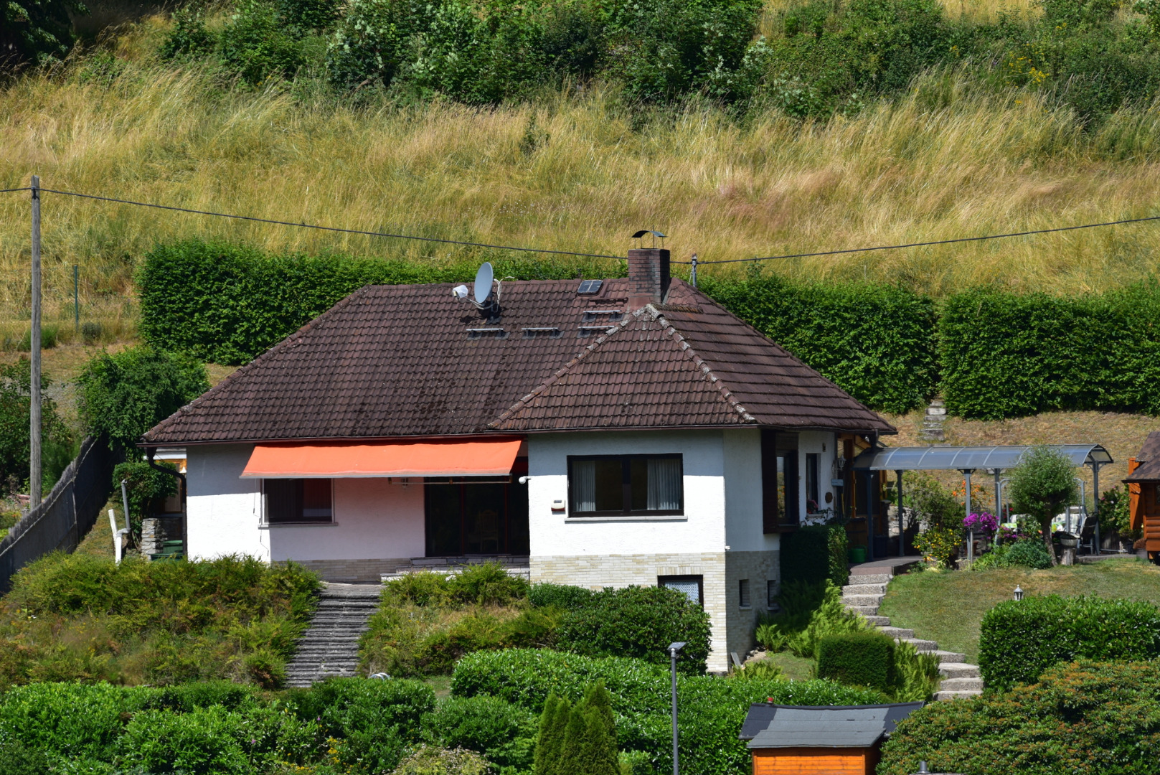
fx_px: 13540
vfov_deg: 3.3
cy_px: 388
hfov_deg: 4.9
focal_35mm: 420
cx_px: 580
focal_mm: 420
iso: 320
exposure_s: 1/500
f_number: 11
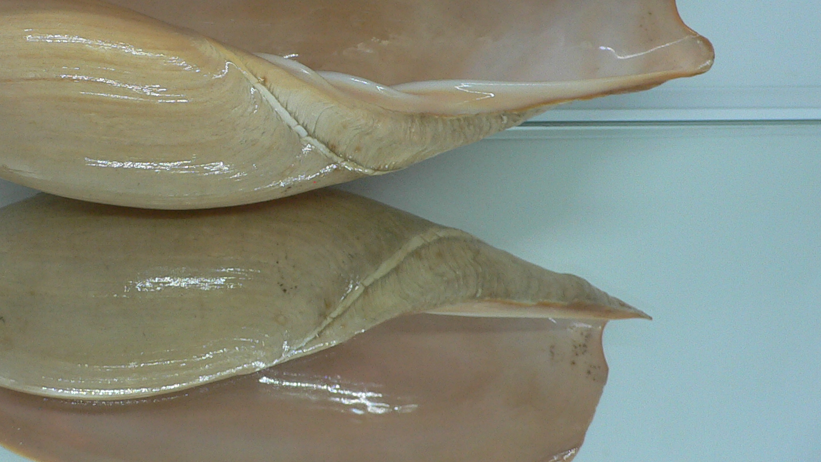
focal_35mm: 55
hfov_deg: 37.3
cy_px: 95
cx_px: 248
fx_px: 1197
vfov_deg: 21.6
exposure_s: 1/60
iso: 100
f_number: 2.8
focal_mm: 4.6
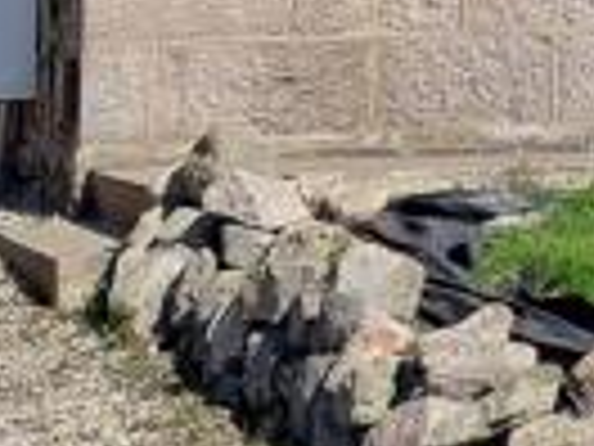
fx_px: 3192
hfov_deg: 9.6
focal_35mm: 186
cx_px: 1323
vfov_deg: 7.7
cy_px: -365
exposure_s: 1/362
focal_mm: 6.7
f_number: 1.8
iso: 50
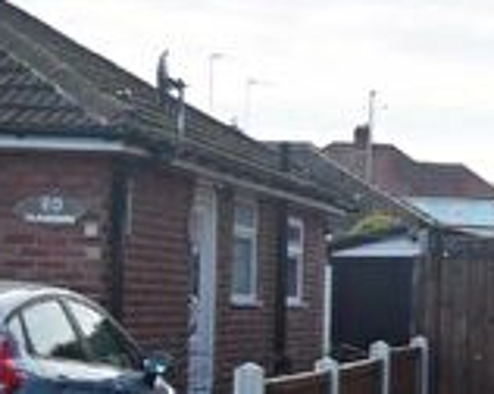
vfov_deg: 12.3
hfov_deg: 12.9
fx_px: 1825
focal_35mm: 125
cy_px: 241
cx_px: 1057
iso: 100
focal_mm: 20
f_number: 5.6
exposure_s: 1/125
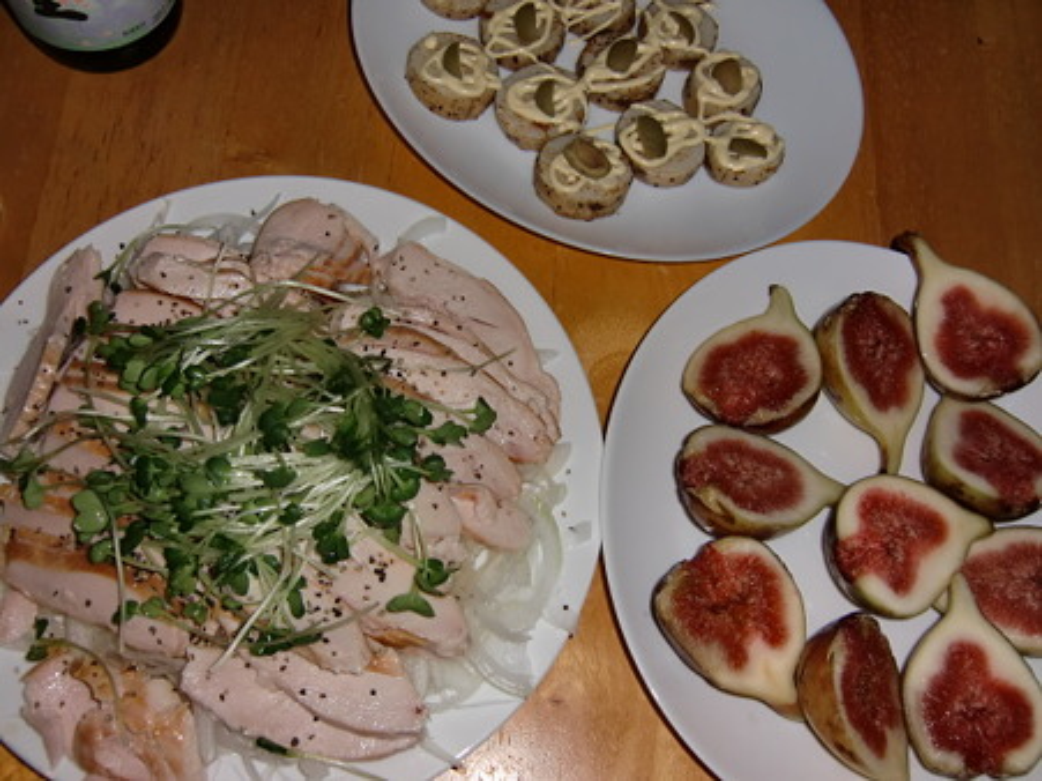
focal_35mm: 34
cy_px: 390
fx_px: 1023
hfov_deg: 54.0
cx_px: 521
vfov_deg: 41.8
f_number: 3.6
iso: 64
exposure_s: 1/20
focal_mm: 6.1
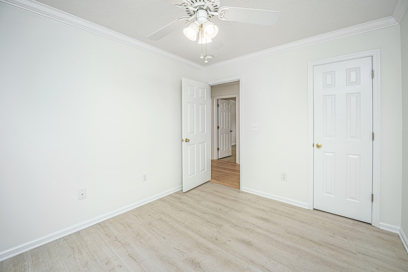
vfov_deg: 81.2
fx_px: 159
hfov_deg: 104.3
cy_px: 136
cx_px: 204
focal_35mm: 14
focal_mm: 14
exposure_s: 1/200
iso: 400
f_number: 6.3
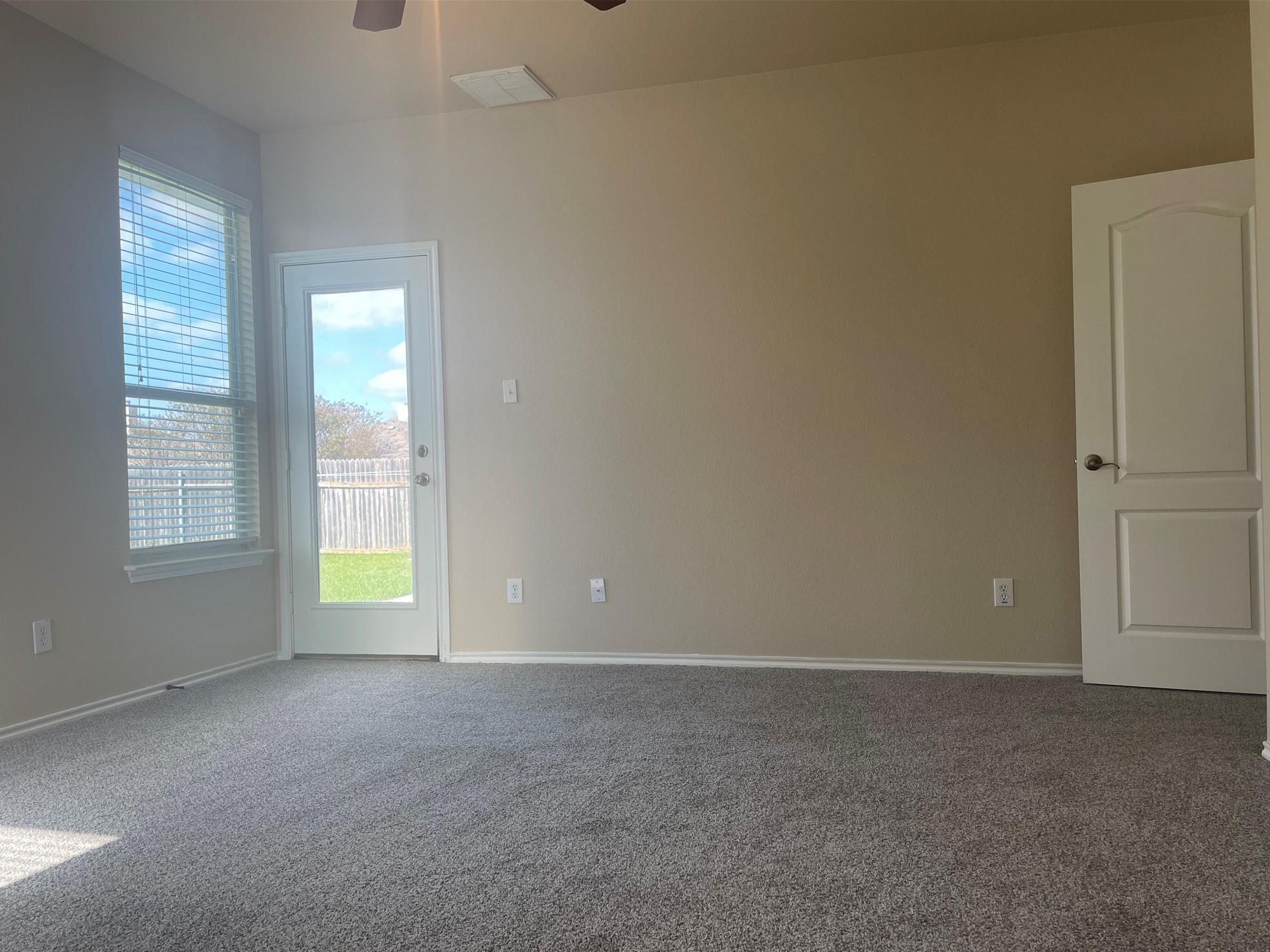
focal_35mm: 27
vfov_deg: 51.3
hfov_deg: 65.3
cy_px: 494
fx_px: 991
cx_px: 655
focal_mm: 4.2
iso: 32
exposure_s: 1/222
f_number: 1.6
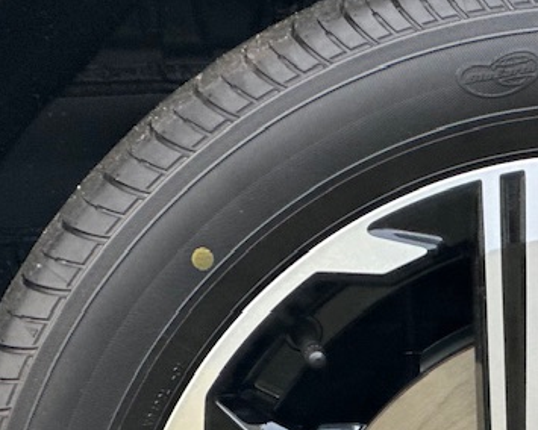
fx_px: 4315
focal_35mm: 271
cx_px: 576
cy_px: 615
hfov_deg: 7.1
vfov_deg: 5.7
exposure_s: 1/40
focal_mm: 9
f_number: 2.8
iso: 250
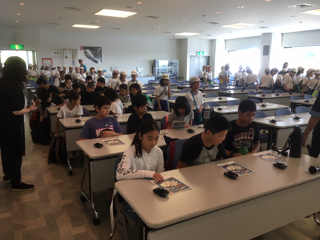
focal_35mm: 29
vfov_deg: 48.2
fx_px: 268
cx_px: 160
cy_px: 120
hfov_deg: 61.7
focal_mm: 4.15
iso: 50
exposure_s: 1/30
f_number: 2.2
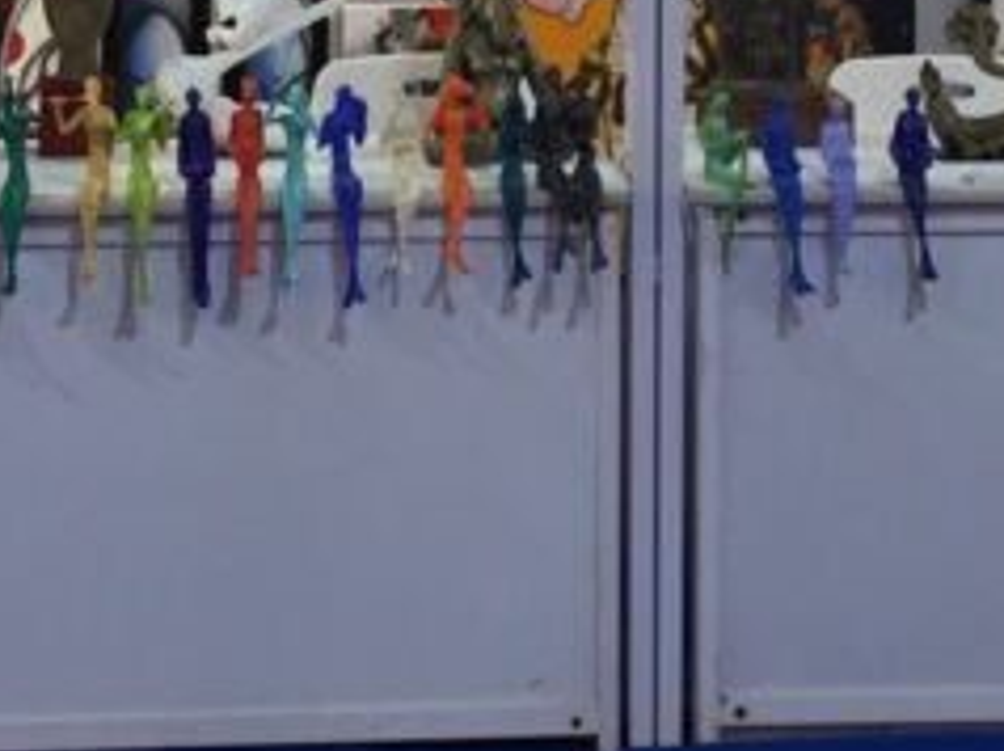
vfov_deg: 11.1
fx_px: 3622
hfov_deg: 15.8
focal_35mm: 125
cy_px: -536
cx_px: 502
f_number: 2.2
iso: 40
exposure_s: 1/33
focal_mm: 4.15
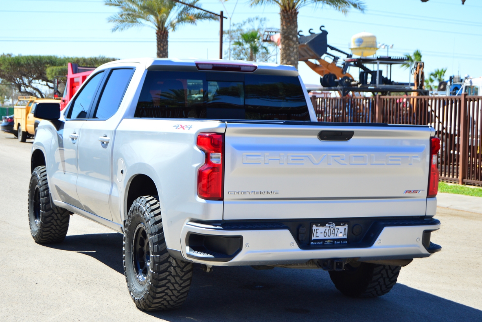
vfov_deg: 19.9
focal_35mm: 69
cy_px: 162
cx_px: 239
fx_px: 917
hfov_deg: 29.4
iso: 200
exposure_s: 1/400
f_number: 7.1
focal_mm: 45
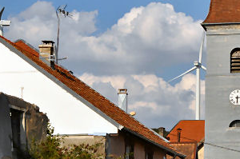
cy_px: 88
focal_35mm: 234
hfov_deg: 8.8
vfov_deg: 5.9
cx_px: 156
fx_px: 1557
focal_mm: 72
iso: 640
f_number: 11
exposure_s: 1/2000
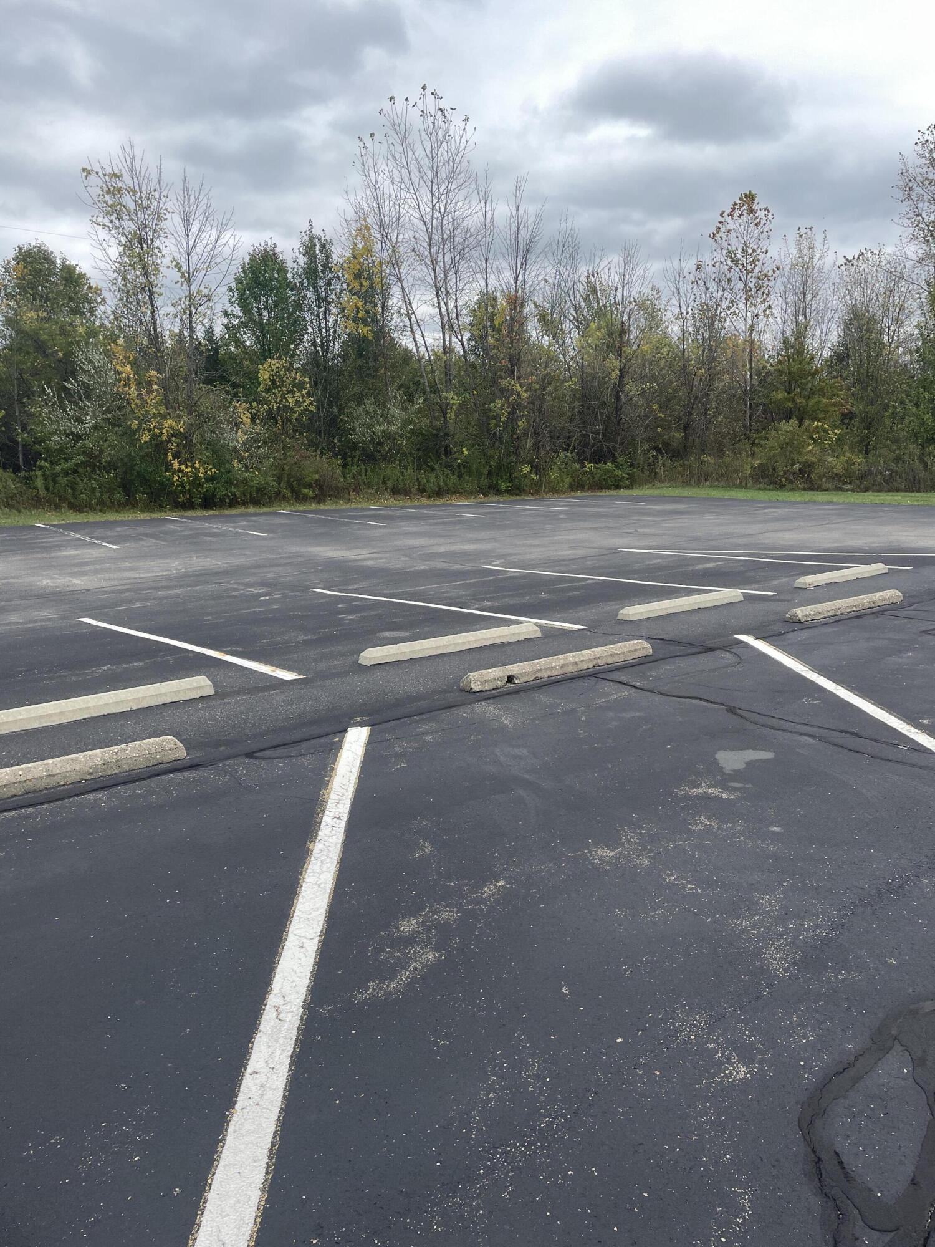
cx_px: 468
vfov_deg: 67.3
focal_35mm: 26
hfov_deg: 53.1
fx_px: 936
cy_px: 624
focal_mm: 4.2
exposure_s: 1/1435
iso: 32
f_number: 1.6
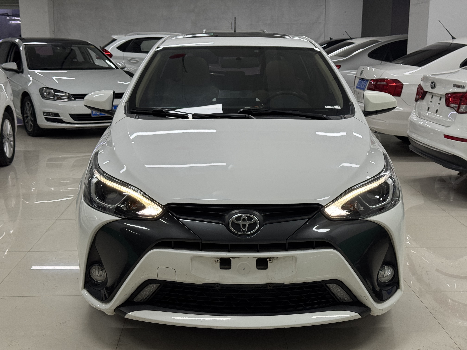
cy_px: 175
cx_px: 234
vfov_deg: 30.3
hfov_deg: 39.7
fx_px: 648
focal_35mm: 48
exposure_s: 1/100
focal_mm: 6.76
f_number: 1.78
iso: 100
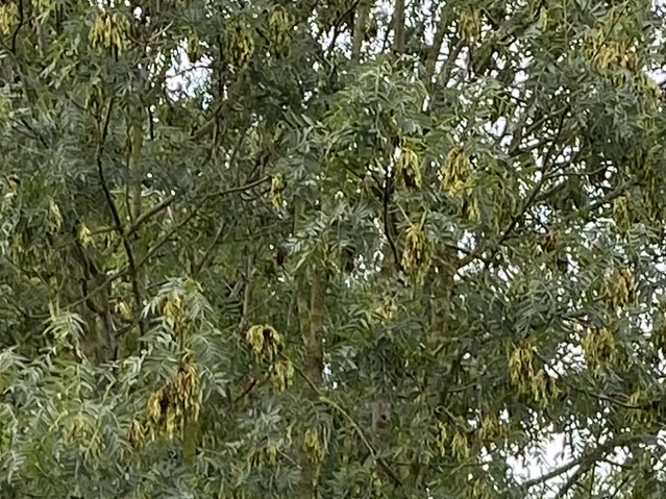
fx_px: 3155
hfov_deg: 12.0
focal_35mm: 164
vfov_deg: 8.0
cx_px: 152
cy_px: 1398
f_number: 1.8
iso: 32
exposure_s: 1/423
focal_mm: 4.25
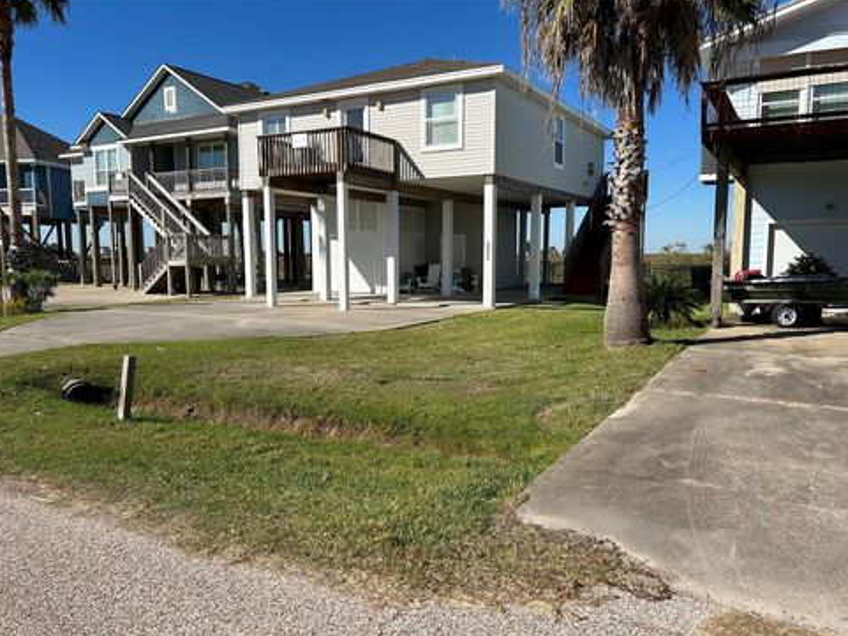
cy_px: 323
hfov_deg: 65.3
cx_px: 428
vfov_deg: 51.4
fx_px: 662
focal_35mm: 27
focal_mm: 5.7
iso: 50
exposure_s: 1/5076
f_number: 1.5
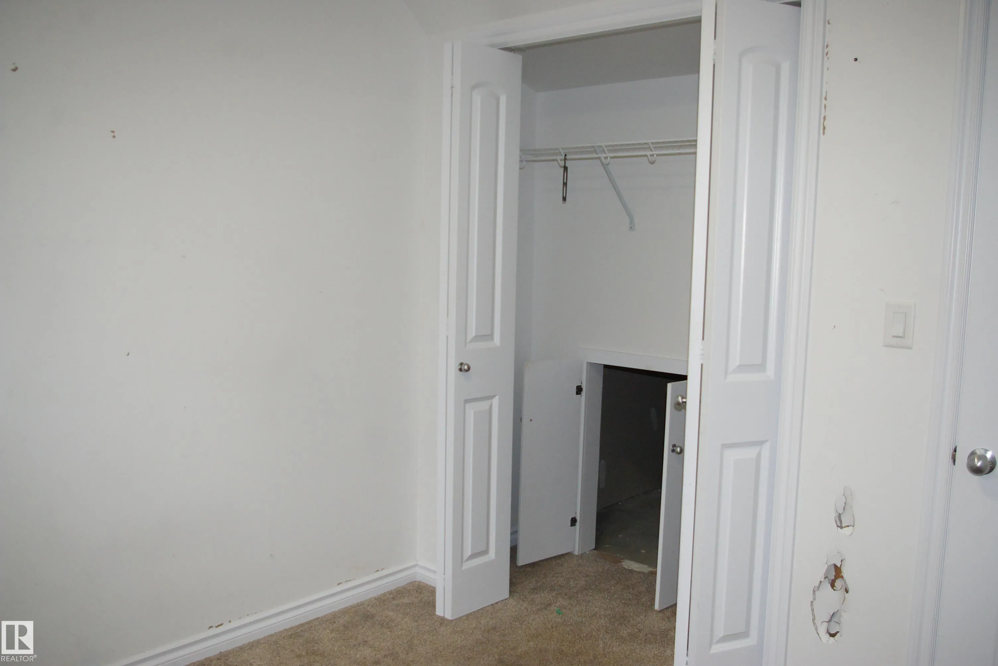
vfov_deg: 41.7
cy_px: 333
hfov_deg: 59.5
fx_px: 874
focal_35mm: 32
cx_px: 499
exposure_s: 1/90
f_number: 5.6
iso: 800
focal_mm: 21
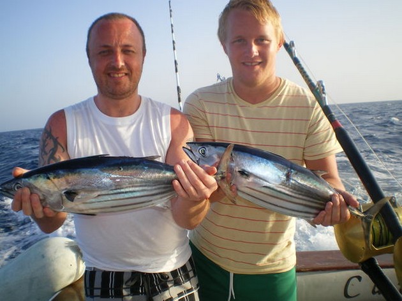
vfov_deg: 39.6
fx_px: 418
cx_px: 201
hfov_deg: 51.4
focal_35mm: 36
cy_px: 150
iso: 50
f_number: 4.6
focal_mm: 6.3
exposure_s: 1/200
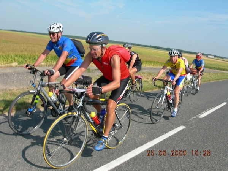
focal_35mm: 38
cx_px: 114
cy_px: 86
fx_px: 250
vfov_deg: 37.7
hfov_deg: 49.0
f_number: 4.8
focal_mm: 7.8
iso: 50
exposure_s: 1/420
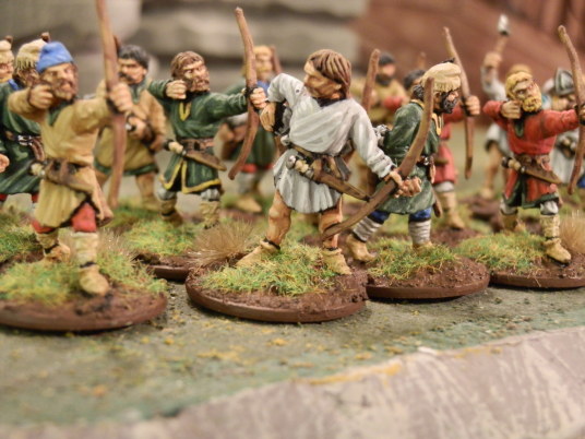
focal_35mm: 61
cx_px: 292
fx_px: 1031
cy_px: 220
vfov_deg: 24.0
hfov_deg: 31.7
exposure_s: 1/8
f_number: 3.7
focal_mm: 10.99
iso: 320
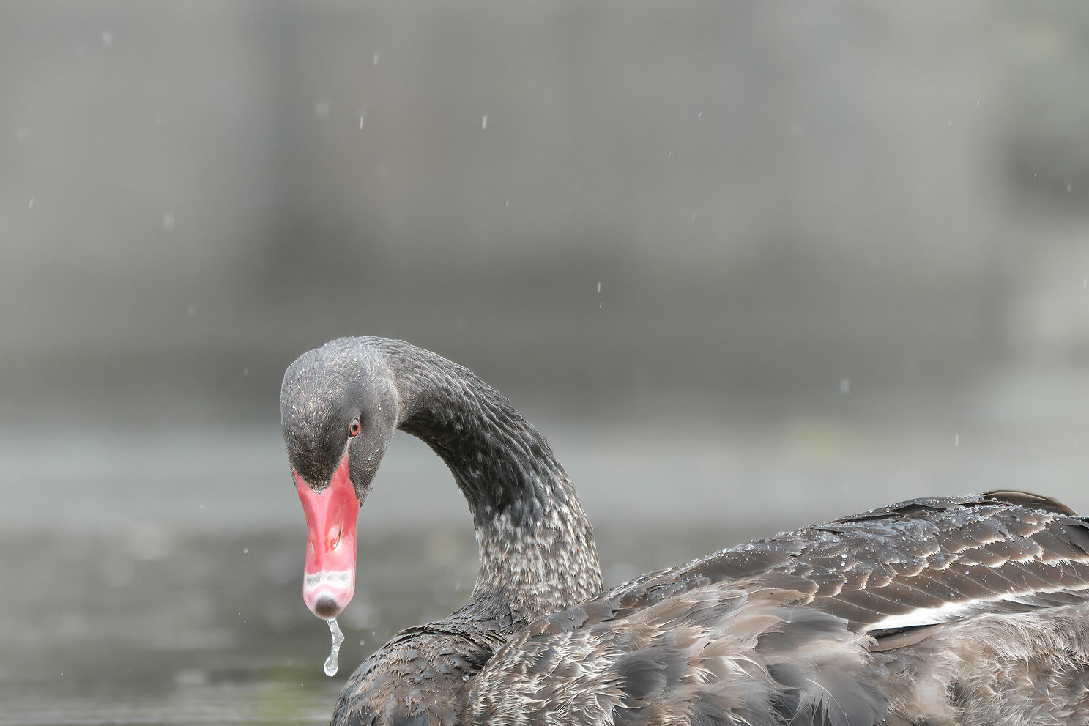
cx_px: 597
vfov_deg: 3.0
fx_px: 13912
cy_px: 508
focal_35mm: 460
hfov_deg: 4.5
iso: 1800
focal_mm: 190
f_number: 5
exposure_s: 1/1000
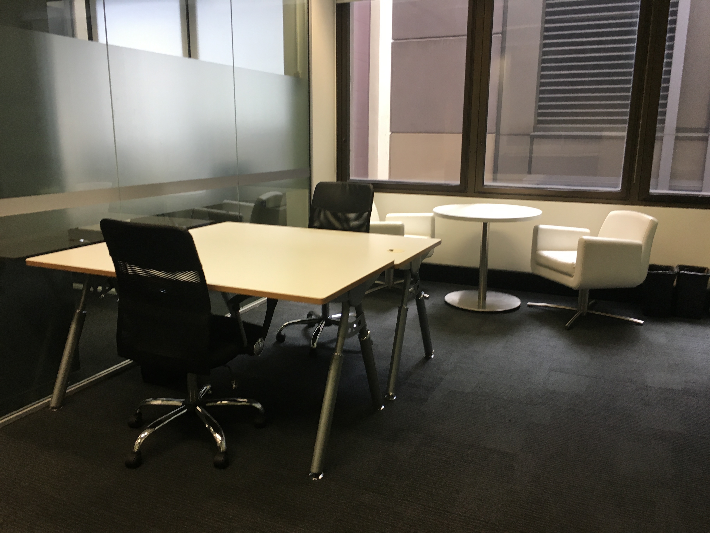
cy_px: 266
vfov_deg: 48.2
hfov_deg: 61.7
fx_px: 595
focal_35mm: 29
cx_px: 355
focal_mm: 4.15
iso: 64
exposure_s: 1/33
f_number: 2.2
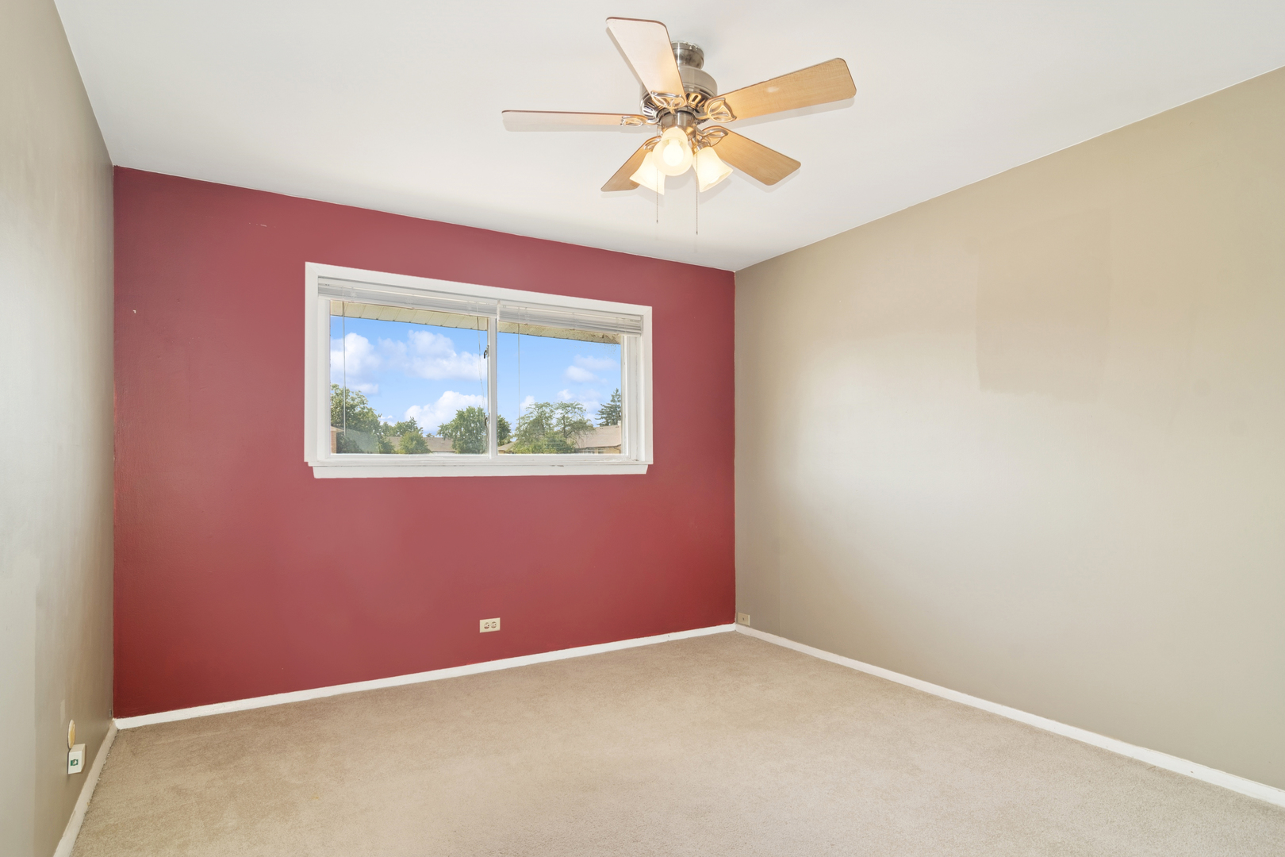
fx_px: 642
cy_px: 428
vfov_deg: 67.4
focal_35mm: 18
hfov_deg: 90.0
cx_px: 642
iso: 200
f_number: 8
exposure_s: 1/13
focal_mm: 12
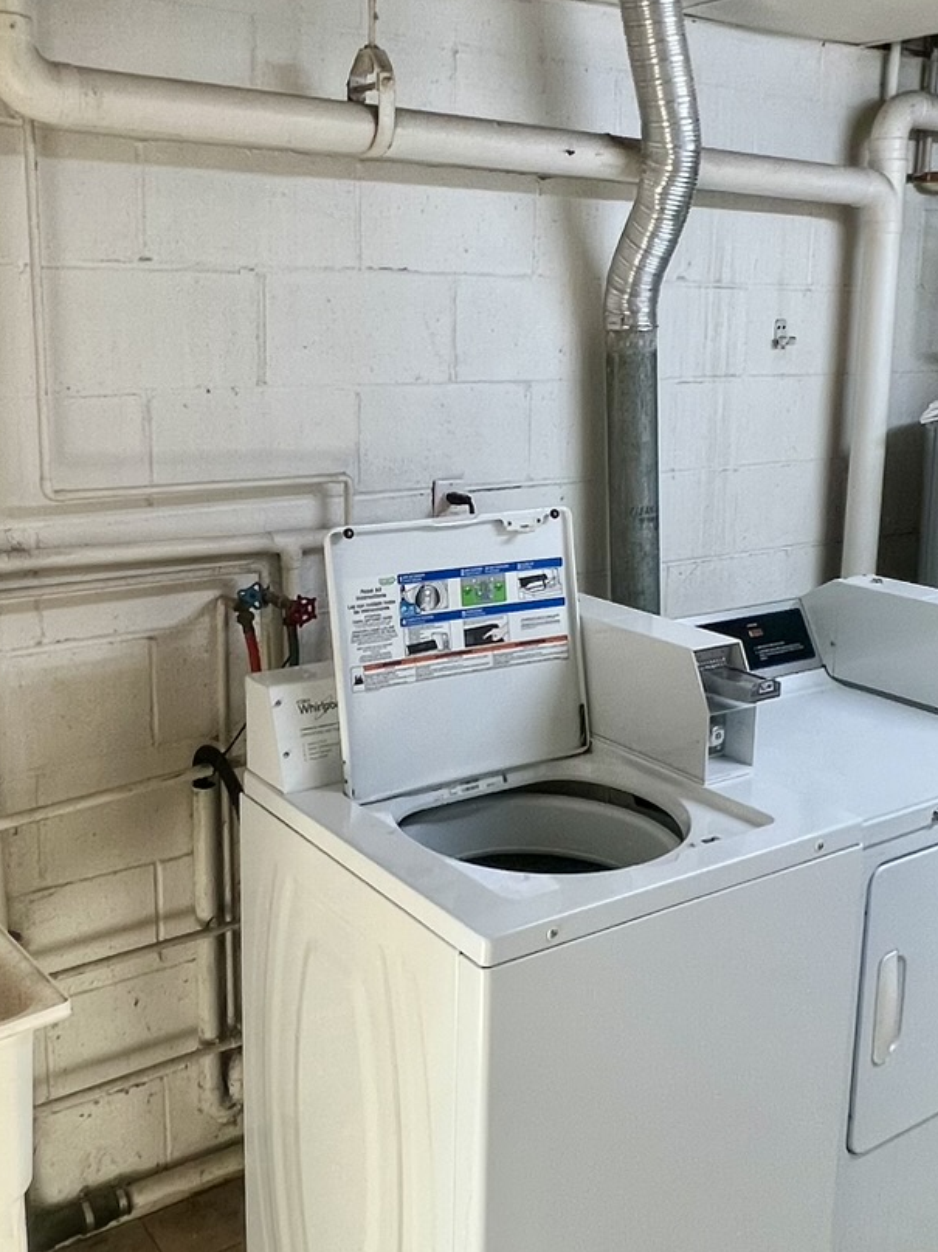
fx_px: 1193
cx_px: 402
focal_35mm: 33
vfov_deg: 55.2
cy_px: 557
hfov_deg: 42.8
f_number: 1.8
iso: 125
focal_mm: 1.57
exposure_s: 1/60
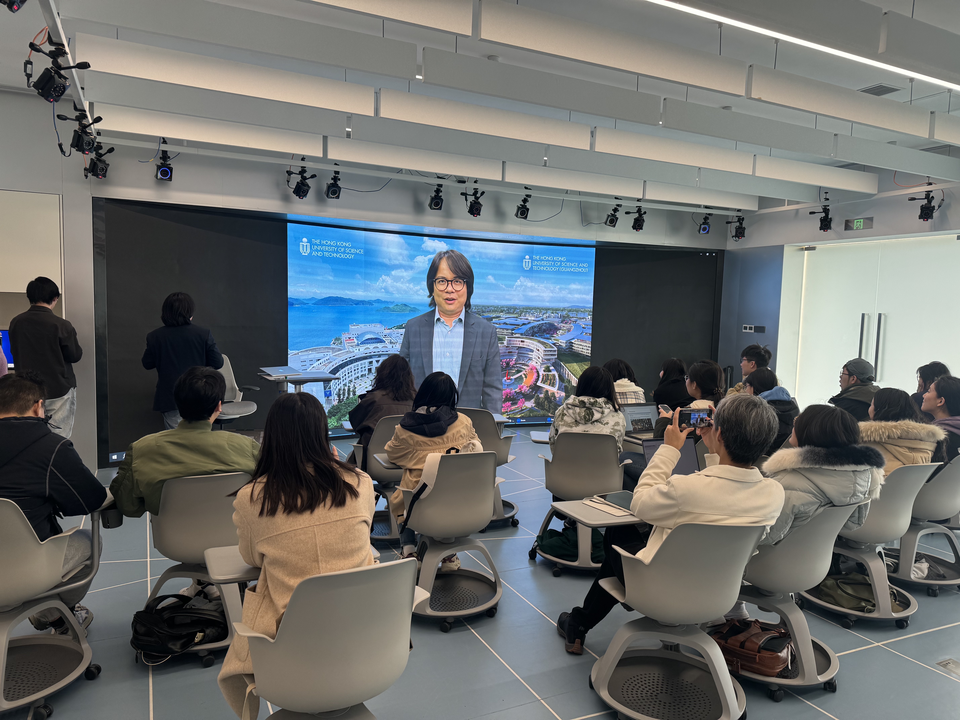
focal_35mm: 24
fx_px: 666
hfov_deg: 71.6
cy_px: 360
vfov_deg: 56.8
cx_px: 480
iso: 64
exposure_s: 1/152
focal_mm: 6.86
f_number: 1.78
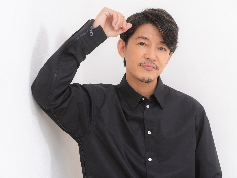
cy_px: 89
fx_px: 547
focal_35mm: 80
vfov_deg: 18.5
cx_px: 116
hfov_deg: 24.5
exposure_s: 1/200
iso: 250
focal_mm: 66.7
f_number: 2.8
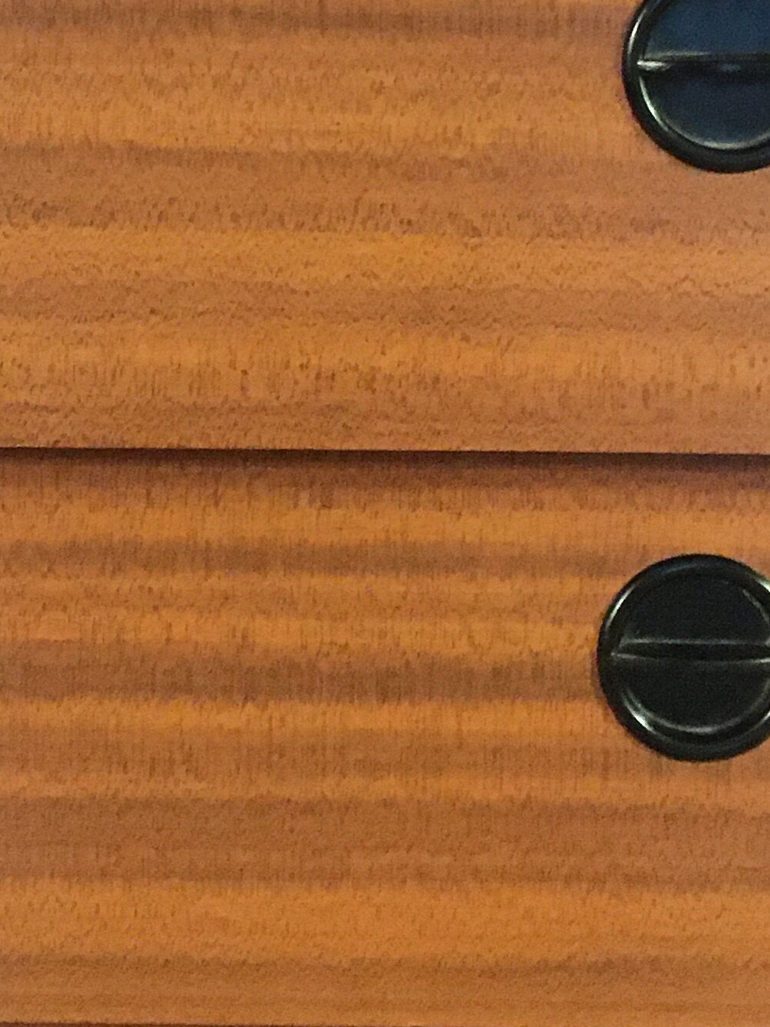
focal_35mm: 88
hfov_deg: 16.7
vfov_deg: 21.2
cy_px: -82
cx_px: 178
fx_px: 2610
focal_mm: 4.15
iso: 640
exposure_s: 1/17
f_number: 2.2
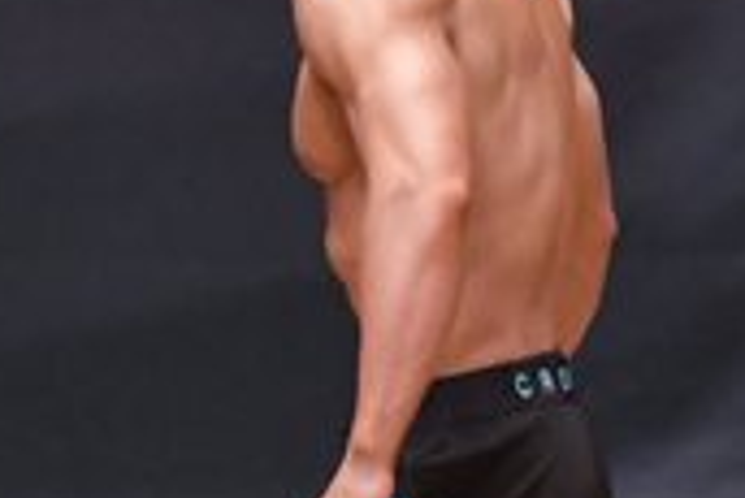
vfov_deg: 1.1
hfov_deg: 1.6
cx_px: 643
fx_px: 26531
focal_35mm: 1281
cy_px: 498
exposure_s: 1/400
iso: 6400
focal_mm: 190
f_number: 5.6
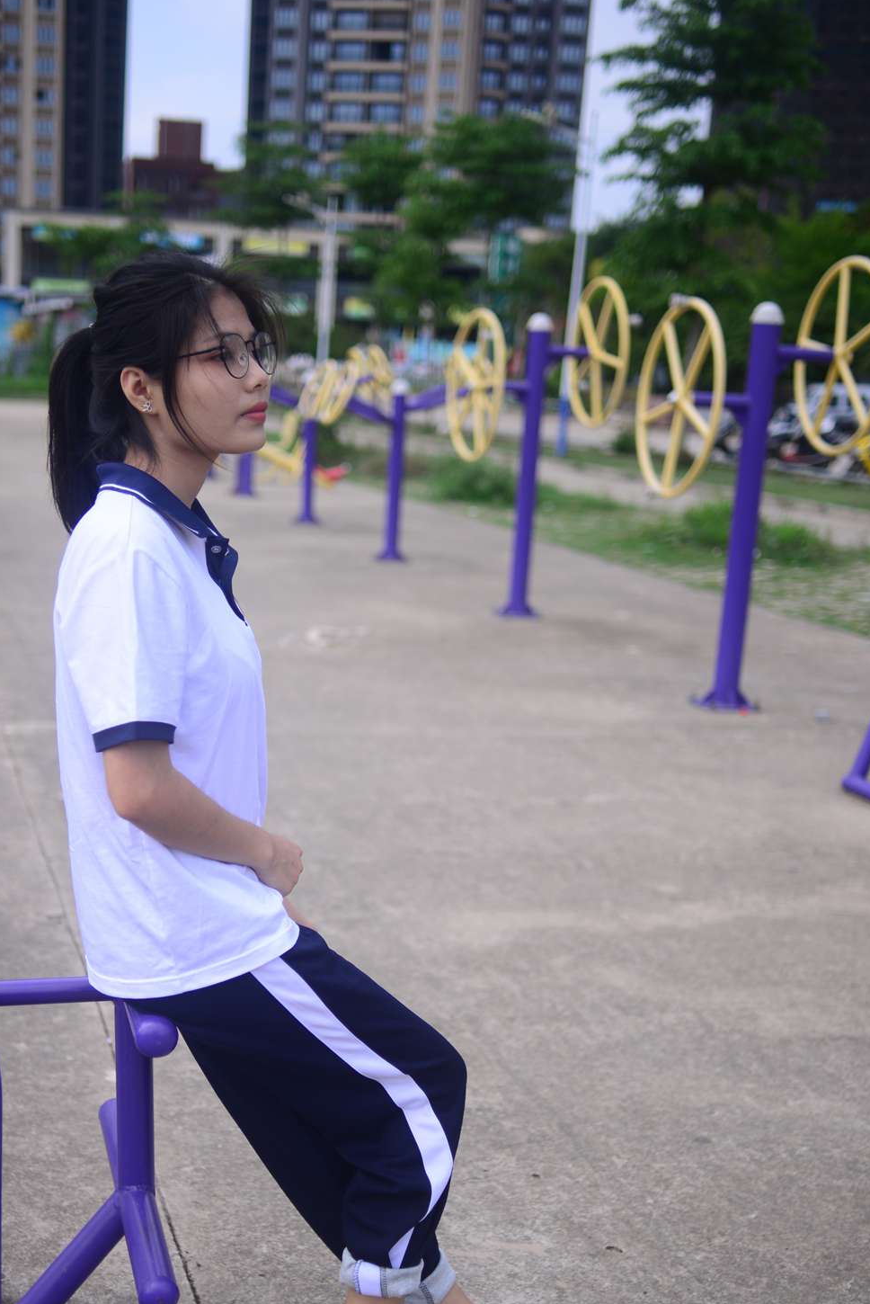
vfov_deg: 41.6
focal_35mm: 47
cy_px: 800
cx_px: 335
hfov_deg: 28.6
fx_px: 1702
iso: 100
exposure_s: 1/2000
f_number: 2.2
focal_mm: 35
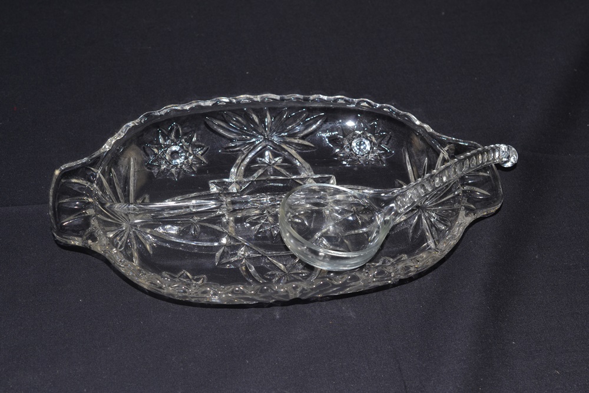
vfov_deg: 22.6
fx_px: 982
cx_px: 294
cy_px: 196
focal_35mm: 60
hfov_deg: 33.4
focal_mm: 40
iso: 100
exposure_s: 1/60
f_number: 8
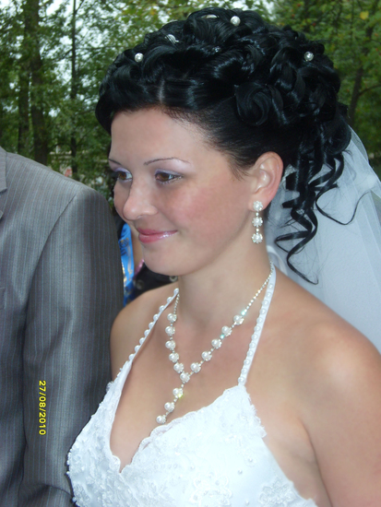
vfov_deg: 22.7
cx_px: 190
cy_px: 254
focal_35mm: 86
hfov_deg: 17.2
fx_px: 1261
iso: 100
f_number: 5.2
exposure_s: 1/60
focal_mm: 14.3
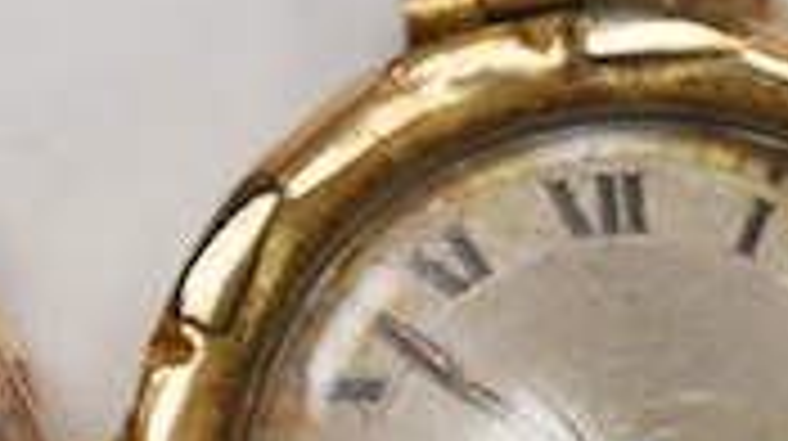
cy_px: 468
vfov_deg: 5.0
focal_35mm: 243
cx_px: 473
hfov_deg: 8.9
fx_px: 5072
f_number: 11
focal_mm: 30
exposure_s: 1/125
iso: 1250
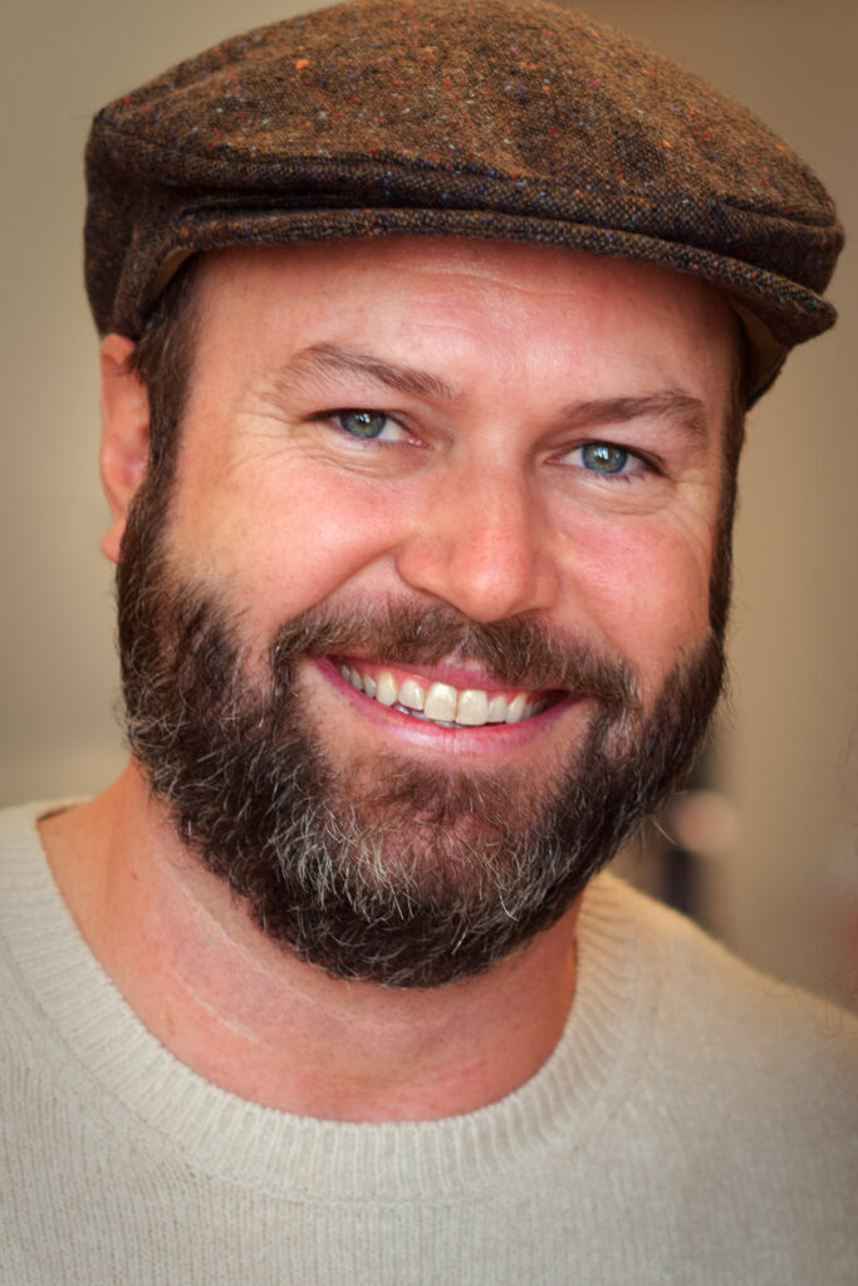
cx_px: 429
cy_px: 643
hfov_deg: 10.8
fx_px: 4556
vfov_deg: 16.1
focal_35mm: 128
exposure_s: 1/125
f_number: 2.8
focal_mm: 85
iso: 250
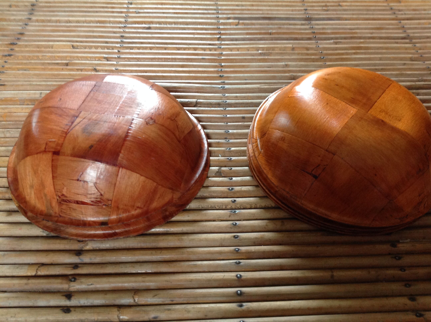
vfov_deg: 40.6
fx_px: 435
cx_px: 216
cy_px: 161
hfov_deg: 52.7
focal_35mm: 35
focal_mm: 4.28
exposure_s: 1/15
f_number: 2.4
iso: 200
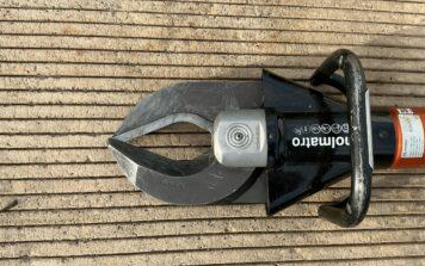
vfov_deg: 41.9
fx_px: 348
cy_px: 124
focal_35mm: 30
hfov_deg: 62.9
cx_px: 212
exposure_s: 1/415
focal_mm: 3
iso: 25
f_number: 1.8
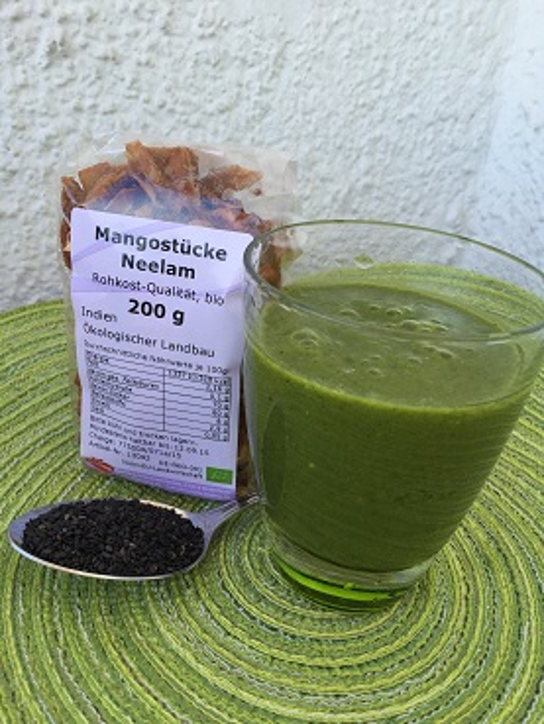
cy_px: 362
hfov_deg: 48.3
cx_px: 272
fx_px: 607
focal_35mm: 29
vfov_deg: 61.6
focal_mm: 4.15
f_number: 2.2
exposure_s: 1/220
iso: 32
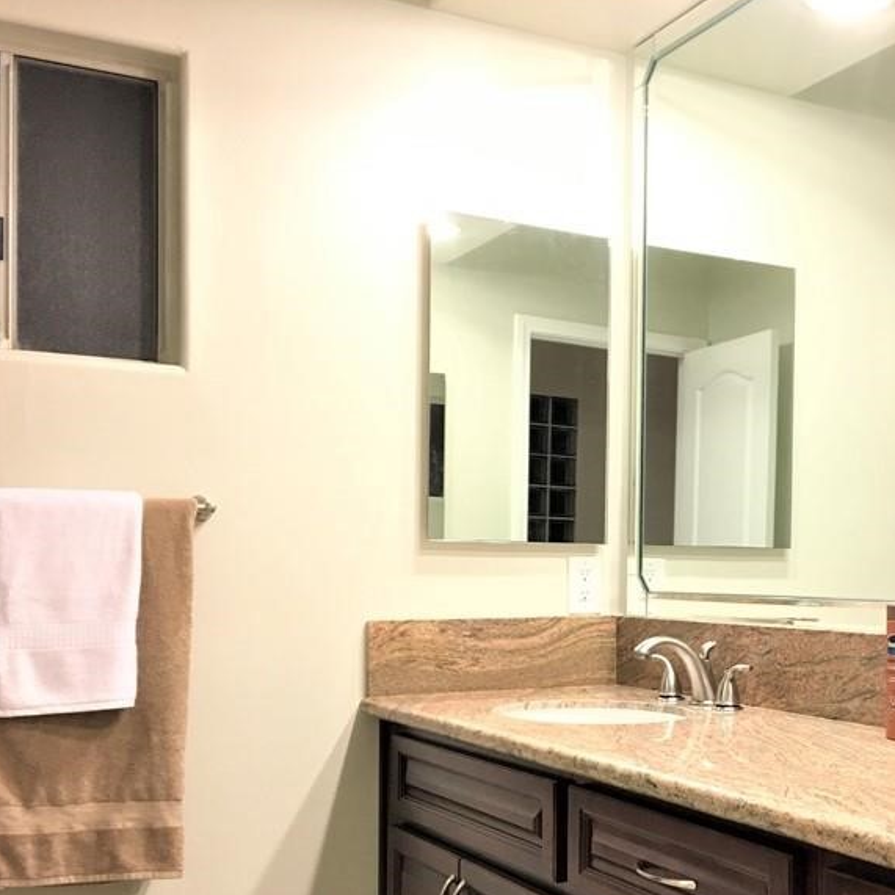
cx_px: 712
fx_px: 1346
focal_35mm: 46
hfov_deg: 35.6
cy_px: 586
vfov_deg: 36.5
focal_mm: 4.15
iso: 100
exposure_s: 1/30
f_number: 2.2
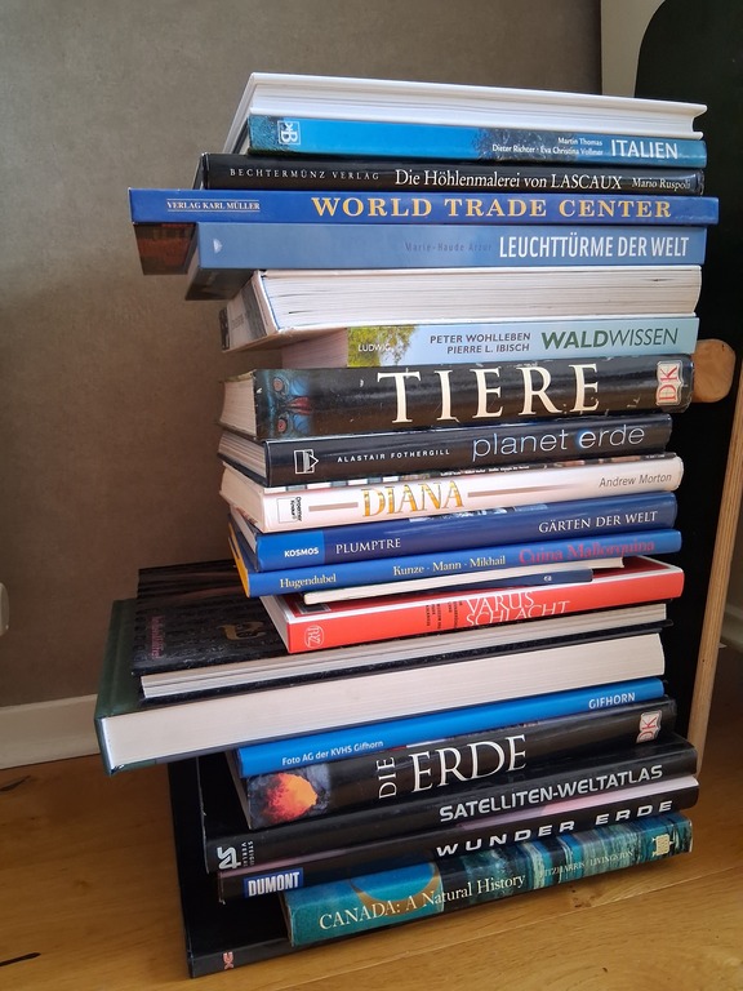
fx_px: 744
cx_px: 372
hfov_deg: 53.1
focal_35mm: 26
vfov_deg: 67.3
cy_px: 496
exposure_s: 1/50
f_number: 1.8
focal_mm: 3.98
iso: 640
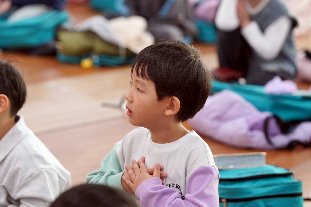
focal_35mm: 157
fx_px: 1356
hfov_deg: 13.1
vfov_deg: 8.7
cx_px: 156
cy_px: 104
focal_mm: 157
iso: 1600
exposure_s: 1/160
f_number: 4
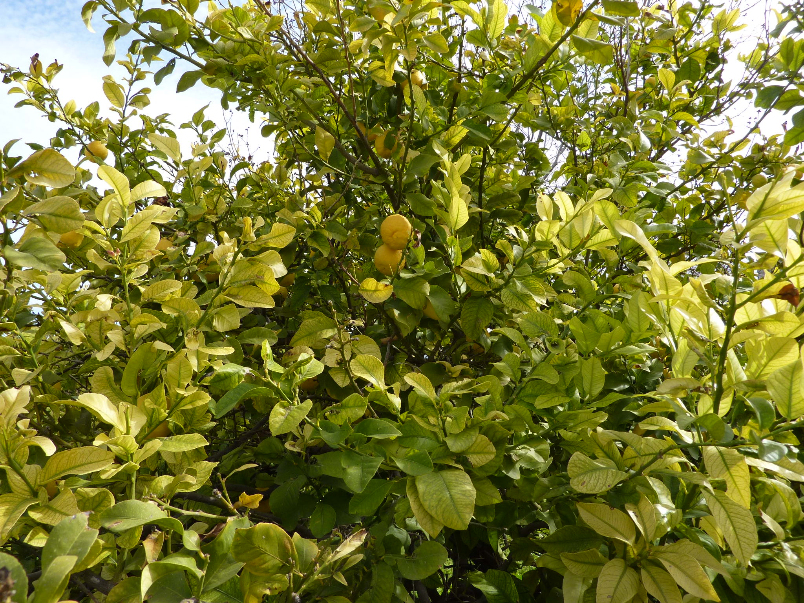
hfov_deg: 69.4
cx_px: 402
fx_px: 581
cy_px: 302
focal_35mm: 25
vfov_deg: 54.9
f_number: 4
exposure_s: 1/320
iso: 80
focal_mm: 4.1
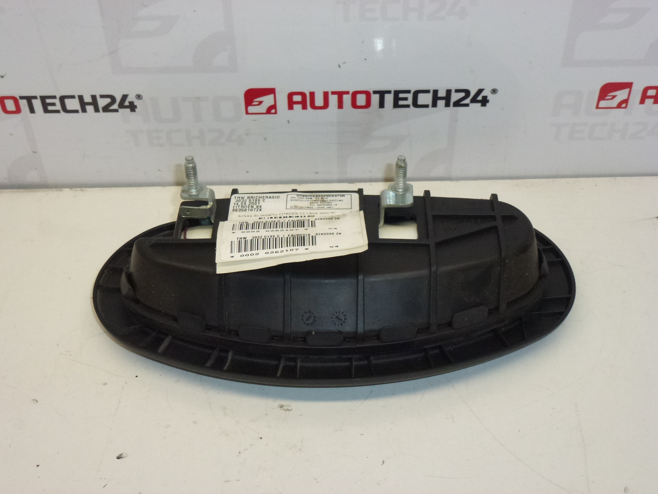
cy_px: 247
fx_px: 855
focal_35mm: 45
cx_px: 329
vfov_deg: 32.2
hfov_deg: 42.1
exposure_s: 1/250
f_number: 4
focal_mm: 8
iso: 400
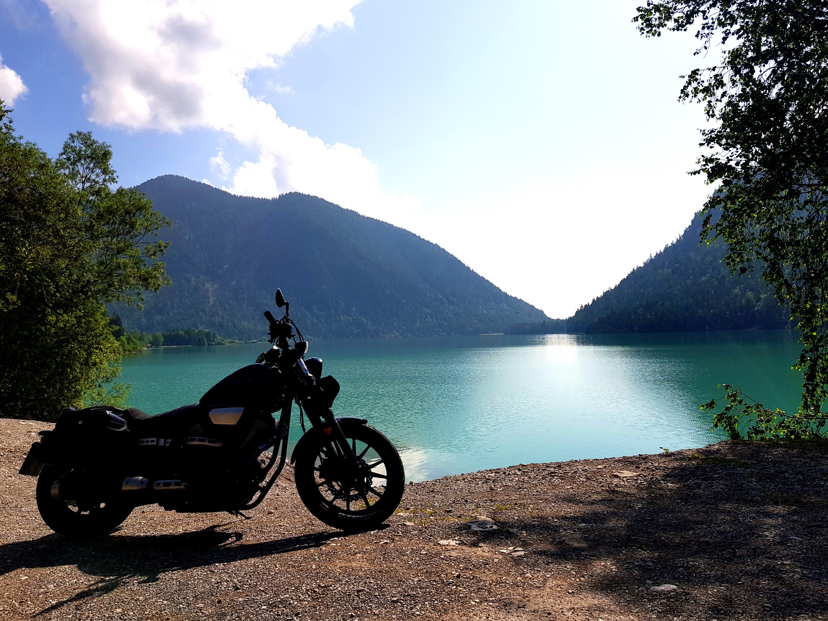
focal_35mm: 27
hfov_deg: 65.3
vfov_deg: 51.4
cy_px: 304
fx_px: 646
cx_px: 422
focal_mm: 4.3
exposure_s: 1/5520
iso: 40
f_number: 1.7
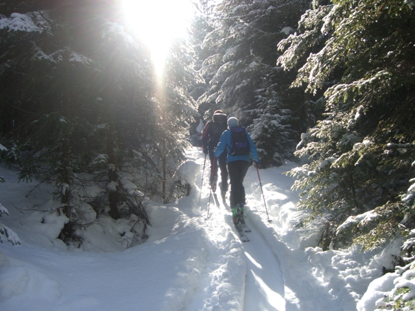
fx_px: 456
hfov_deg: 49.0
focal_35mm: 38
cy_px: 156
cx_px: 208
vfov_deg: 37.7
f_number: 2.8
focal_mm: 7.9
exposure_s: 1/640
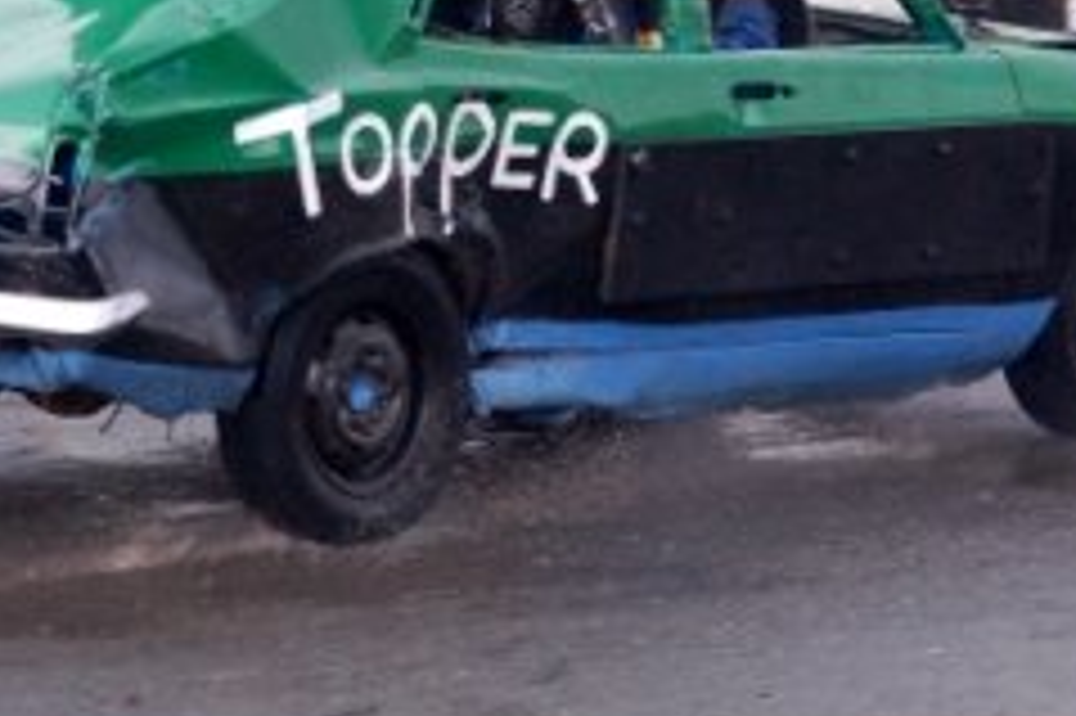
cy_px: -131
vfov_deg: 5.2
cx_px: 567
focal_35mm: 261
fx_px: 7806
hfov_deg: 7.9
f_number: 5.3
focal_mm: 65
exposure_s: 1/500
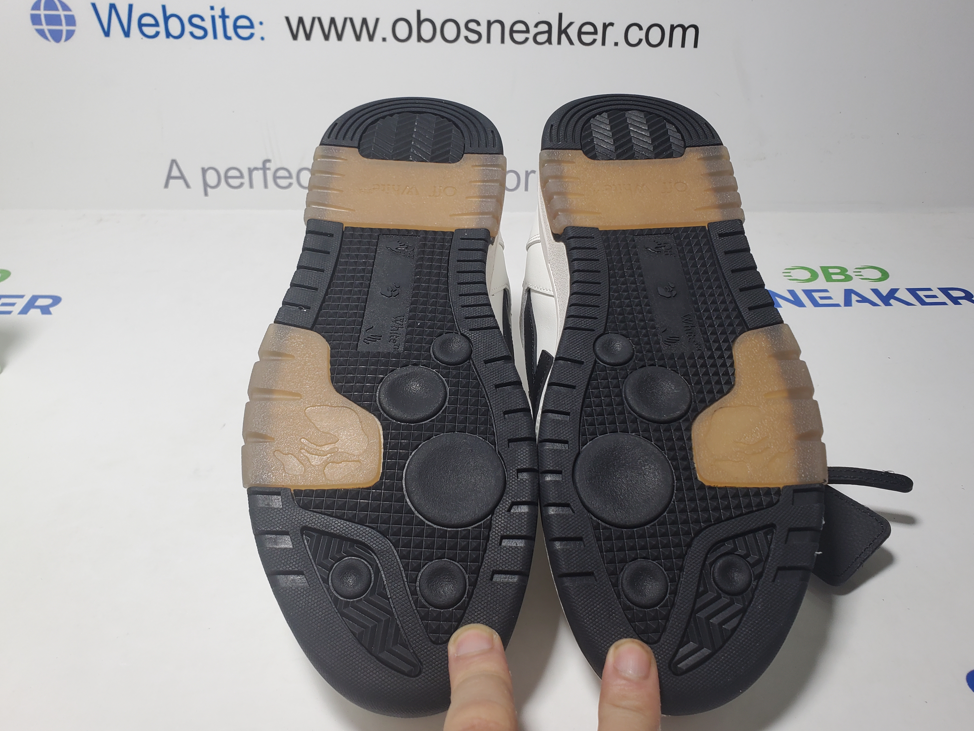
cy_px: 368
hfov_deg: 61.5
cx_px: 532
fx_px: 816
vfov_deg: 48.2
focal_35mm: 29
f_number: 2.4
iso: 50
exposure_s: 1/173
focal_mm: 4.3
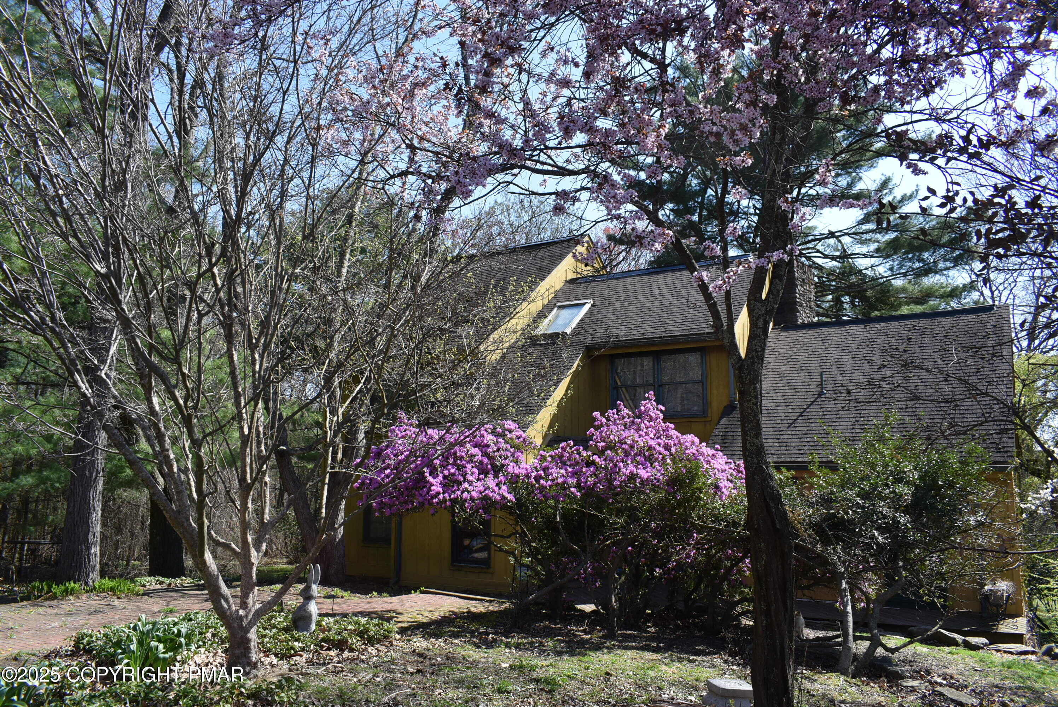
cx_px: 529
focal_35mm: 27
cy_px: 354
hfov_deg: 67.3
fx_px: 794
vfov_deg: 48.0
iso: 180
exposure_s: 1/250
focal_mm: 18
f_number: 8
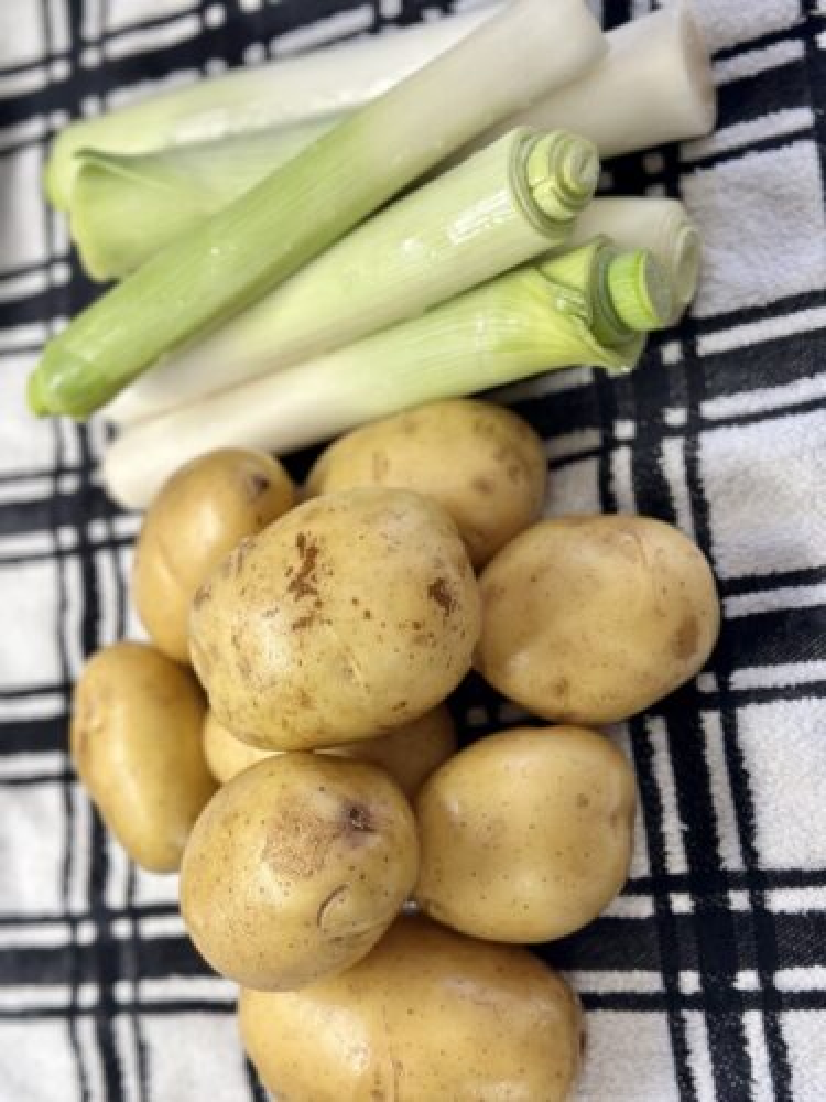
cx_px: 413
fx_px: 1527
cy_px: 551
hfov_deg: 30.3
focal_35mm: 48
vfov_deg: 39.7
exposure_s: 1/120
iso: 125
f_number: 1.78
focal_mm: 6.86
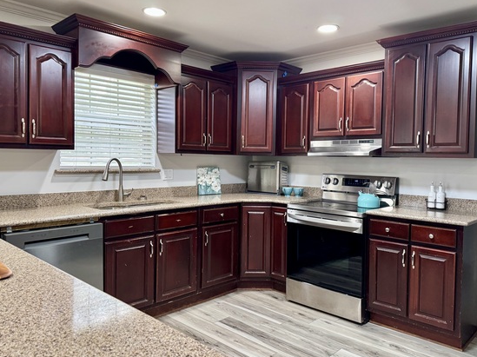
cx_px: 243
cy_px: 170
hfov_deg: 63.5
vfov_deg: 49.7
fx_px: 386
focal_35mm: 28
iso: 320
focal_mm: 6.76
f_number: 1.78
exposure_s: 1/60
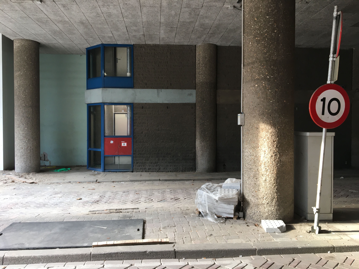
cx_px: 180
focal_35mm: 29
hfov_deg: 61.7
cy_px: 134
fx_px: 301
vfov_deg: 48.2
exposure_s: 1/33
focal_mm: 4.15
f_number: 2.2
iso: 25
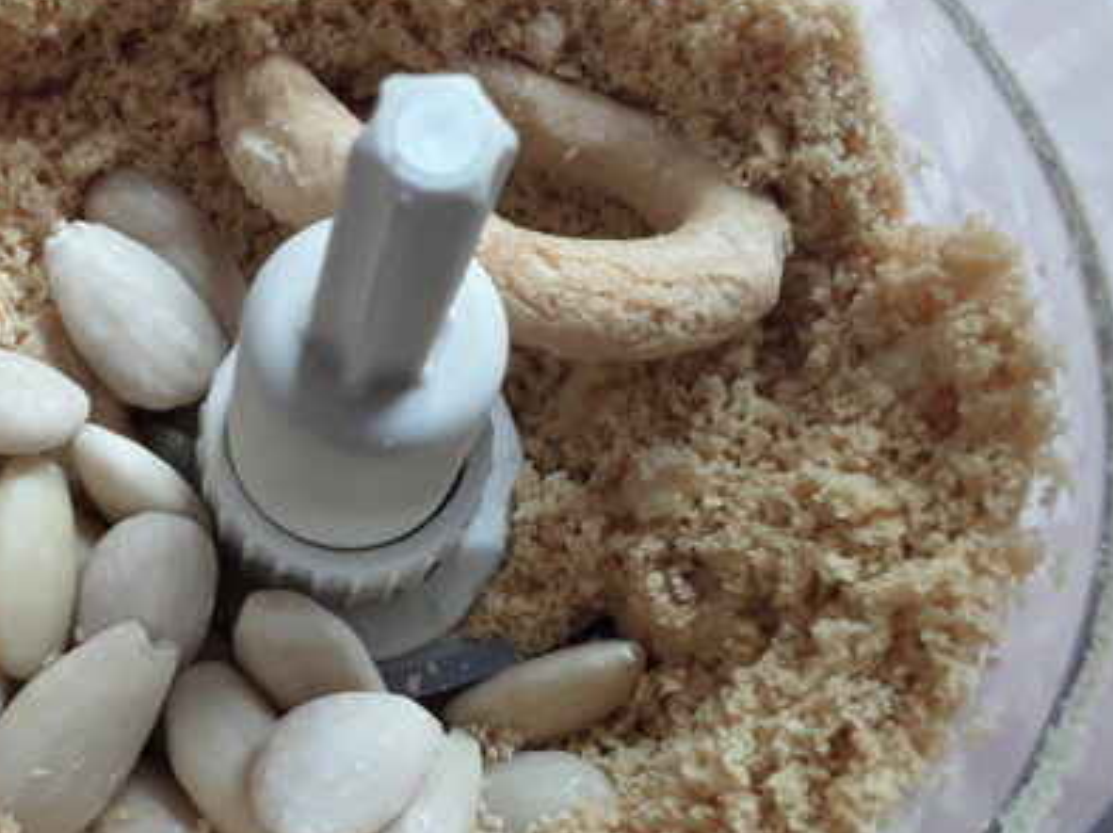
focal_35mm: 48
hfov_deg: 38.7
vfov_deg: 30.2
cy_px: 431
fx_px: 1542
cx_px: 282
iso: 64
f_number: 1.9
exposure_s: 1/33
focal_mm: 2.91
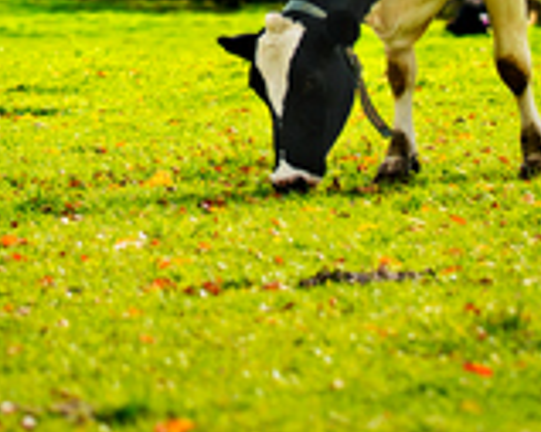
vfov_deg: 3.5
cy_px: -386
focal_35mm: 437
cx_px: -10
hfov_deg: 4.4
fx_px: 6993
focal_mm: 102
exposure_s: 1/800
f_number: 3.2
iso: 100
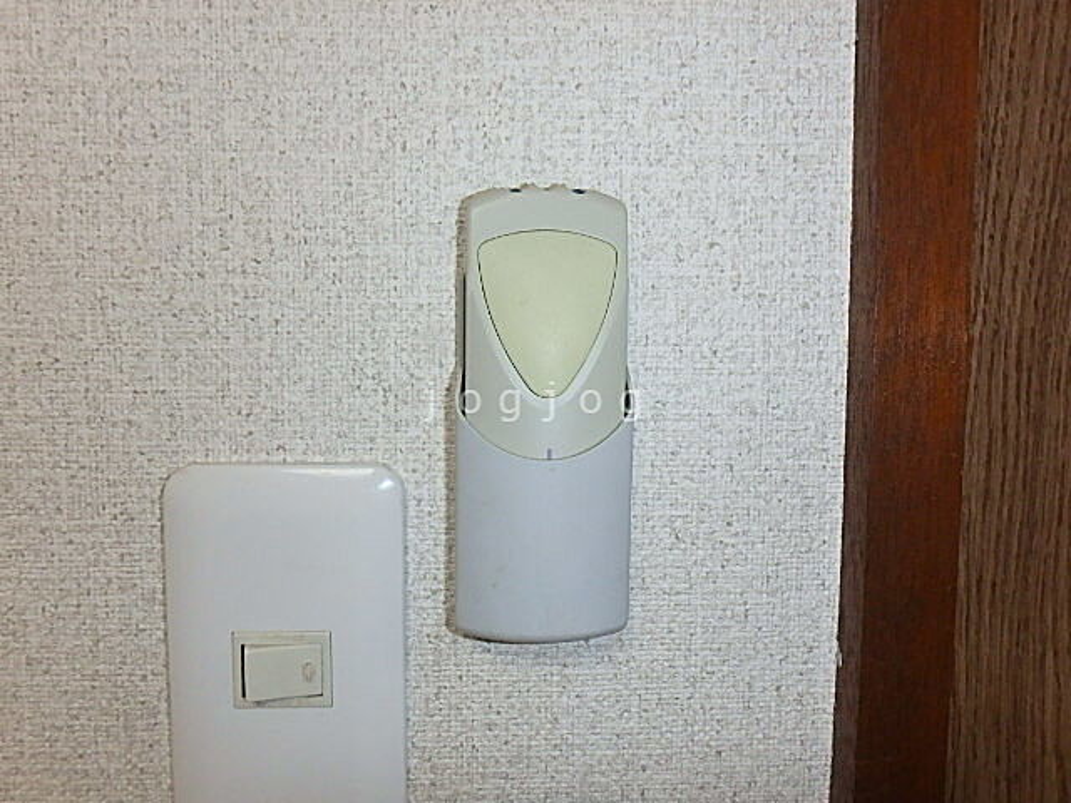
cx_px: 536
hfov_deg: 79.0
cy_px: 402
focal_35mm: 21
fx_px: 650
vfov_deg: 63.4
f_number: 6
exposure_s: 1/30
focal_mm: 3.7
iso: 320
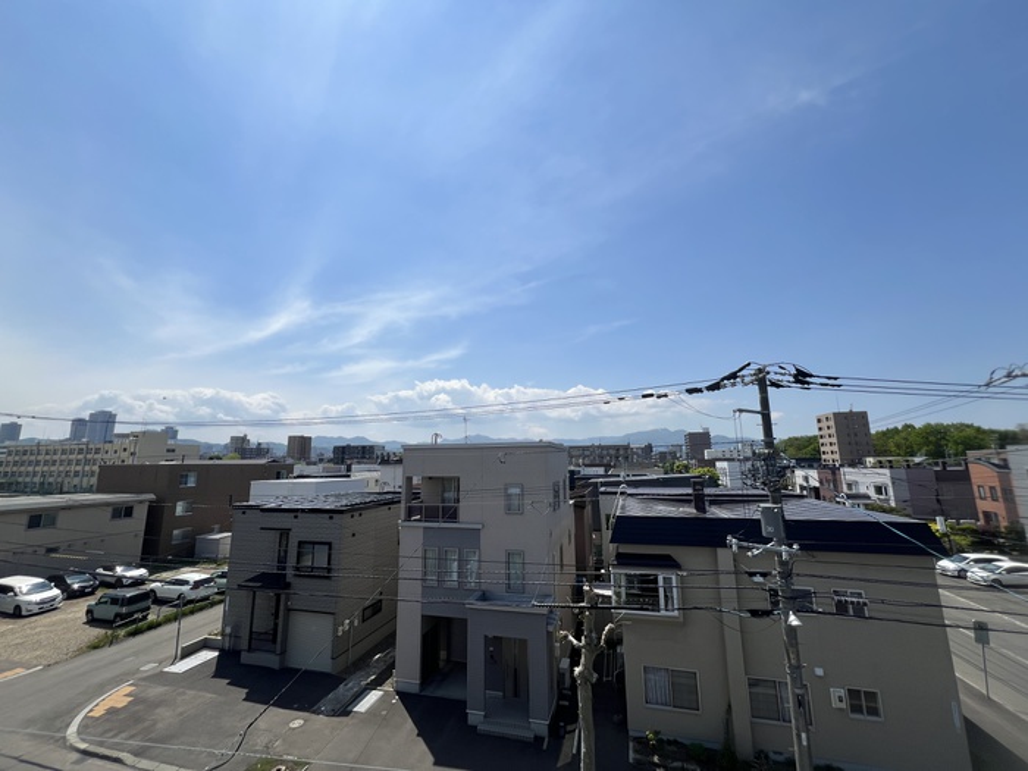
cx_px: 514
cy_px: 386
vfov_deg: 89.9
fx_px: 386
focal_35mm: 13
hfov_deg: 106.2
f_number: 1.8
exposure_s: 1/3650
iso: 32
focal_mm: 1.57
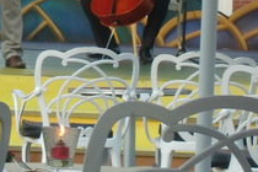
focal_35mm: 389
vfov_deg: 3.5
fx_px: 2788
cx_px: -68
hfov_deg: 5.3
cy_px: -42
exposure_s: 1/100
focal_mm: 19.6
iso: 250
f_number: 5.8
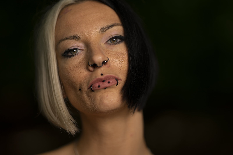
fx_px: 680
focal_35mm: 105
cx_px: 116
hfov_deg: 19.5
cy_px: 78
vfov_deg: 13.0
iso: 100
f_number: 1.4
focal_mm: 105
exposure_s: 1/2000
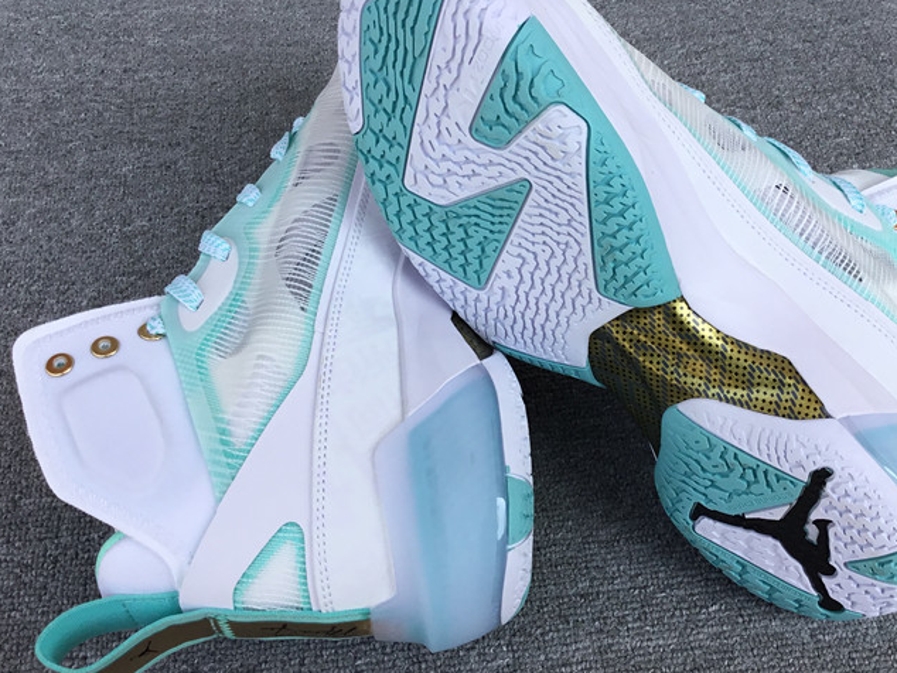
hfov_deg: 42.7
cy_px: 282
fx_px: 1141
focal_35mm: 44
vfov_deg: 32.8
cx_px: 550
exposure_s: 1/440
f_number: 2.4
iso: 25
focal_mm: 3.3
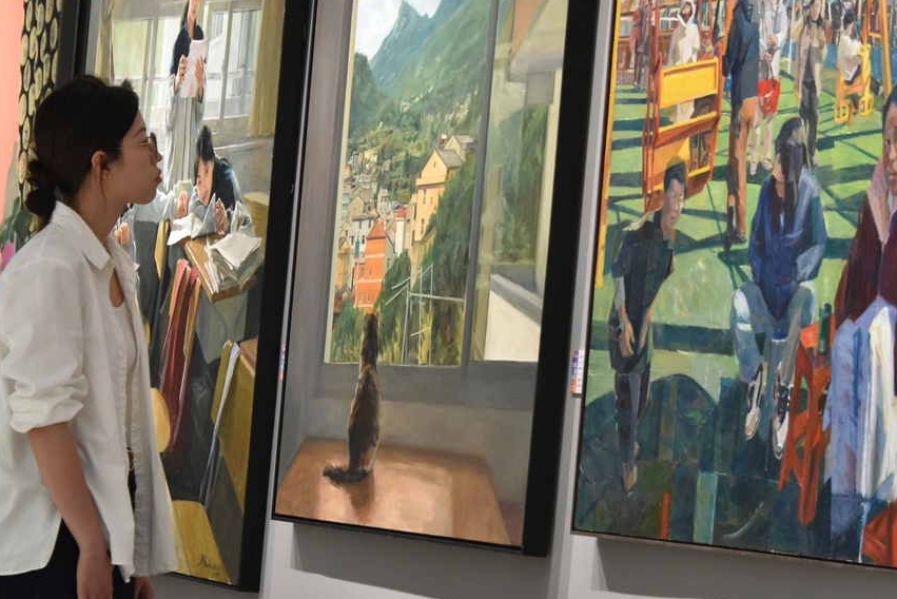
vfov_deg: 8.7
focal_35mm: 158
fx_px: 3938
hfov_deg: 13.0
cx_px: 452
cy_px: 248
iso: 3200
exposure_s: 1/80
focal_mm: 112
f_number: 8
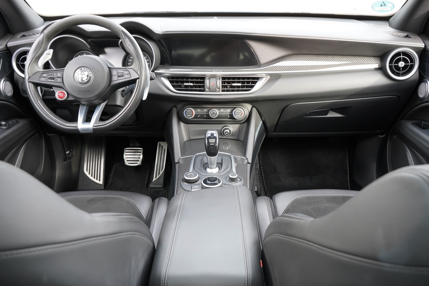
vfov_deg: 42.3
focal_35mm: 31
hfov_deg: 60.3
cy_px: 143
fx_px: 369
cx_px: 214
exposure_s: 1/40
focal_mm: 31
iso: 500
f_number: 6.3
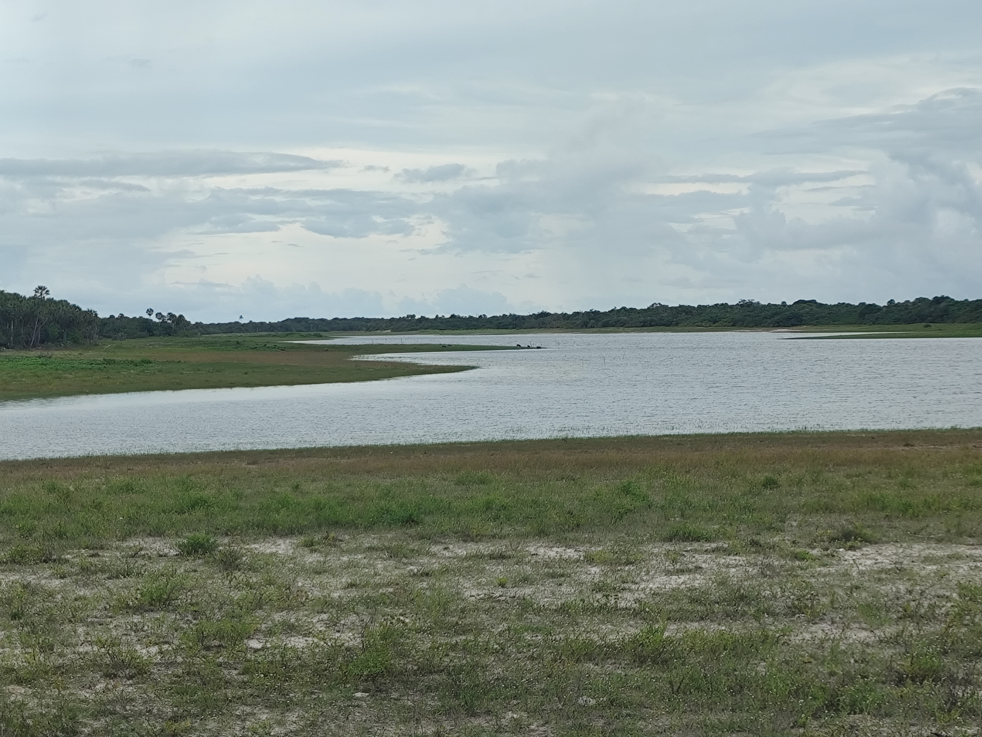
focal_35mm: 83
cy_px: 368
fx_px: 2356
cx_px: 491
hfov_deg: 23.5
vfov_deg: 17.8
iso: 50
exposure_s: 1/295
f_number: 1.79
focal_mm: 4.71
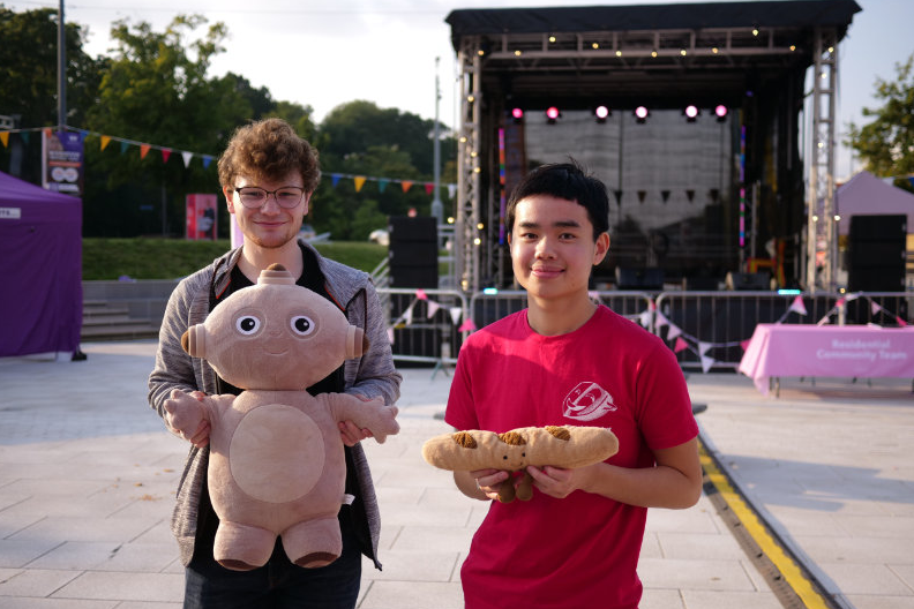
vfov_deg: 31.9
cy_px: 332
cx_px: 456
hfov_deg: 46.4
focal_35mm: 42
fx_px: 1066
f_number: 1.7
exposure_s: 1/1600
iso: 100
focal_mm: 20
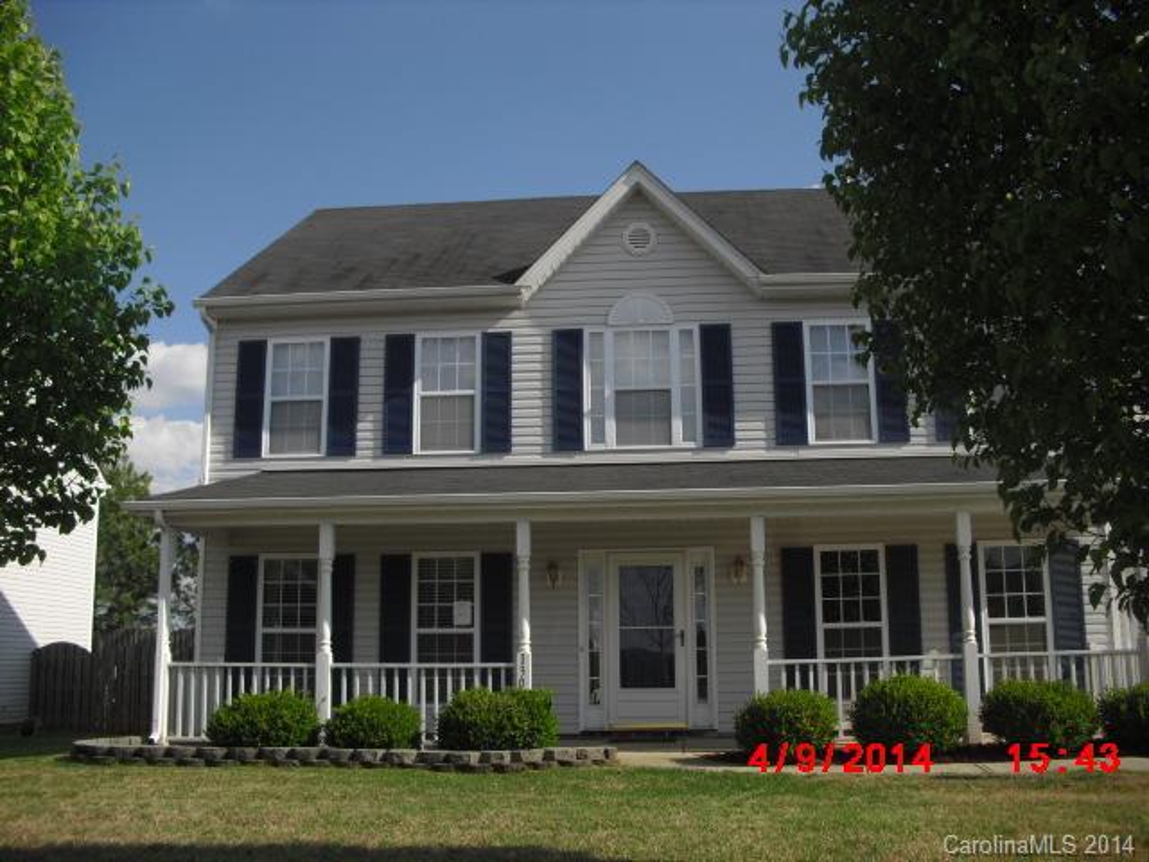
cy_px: 431
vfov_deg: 39.7
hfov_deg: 51.4
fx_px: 1195
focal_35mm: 36
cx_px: 574
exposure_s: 1/200
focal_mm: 6.3
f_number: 7.8
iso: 64
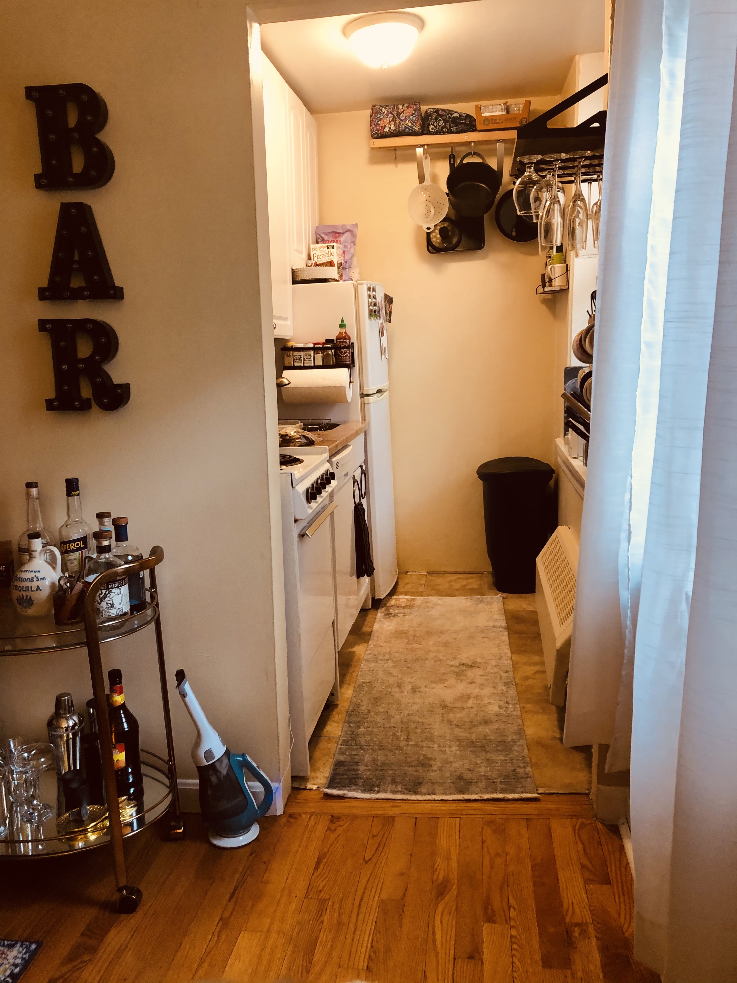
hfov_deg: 49.7
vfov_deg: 63.4
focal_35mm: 28
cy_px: 492
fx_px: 795
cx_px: 368
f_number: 1.8
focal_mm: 3.99
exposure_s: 1/15
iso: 40
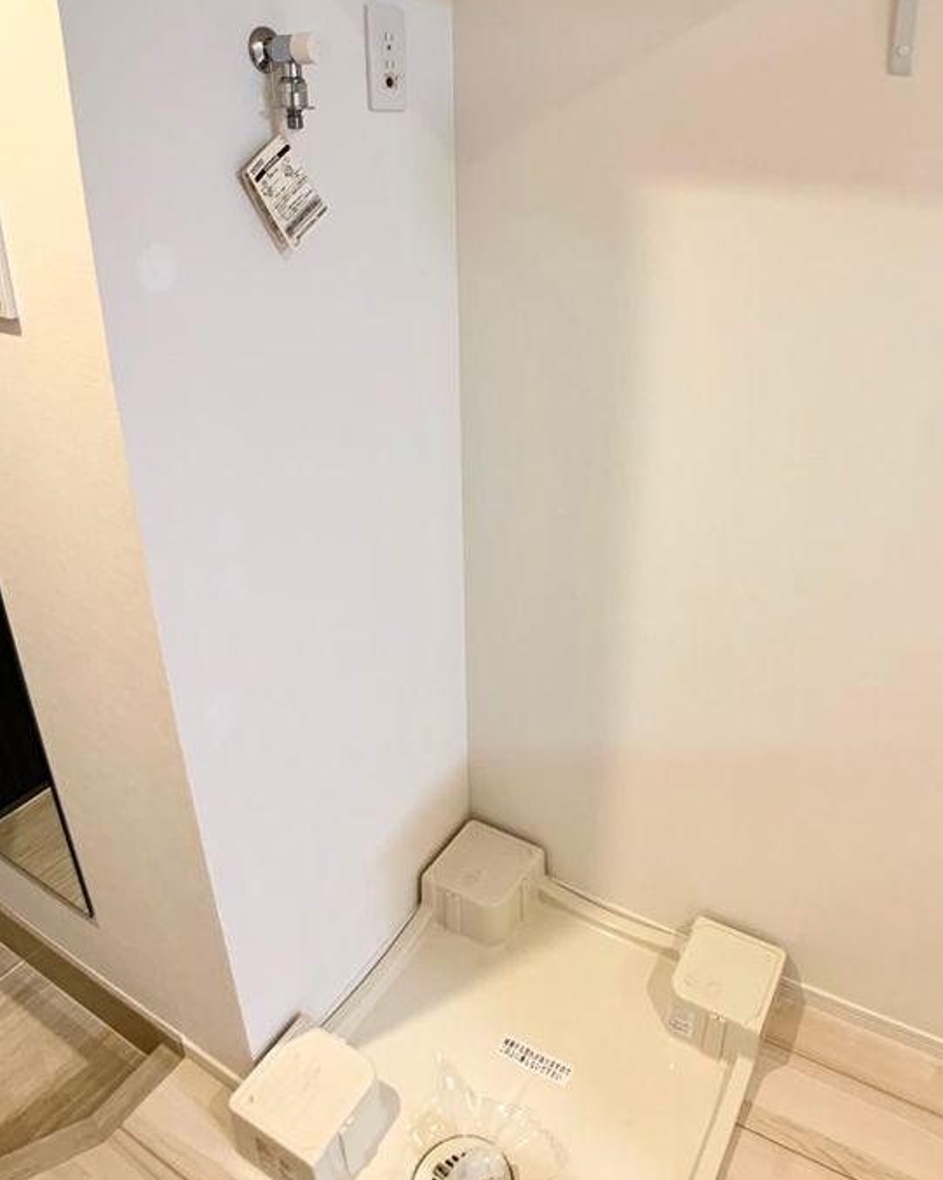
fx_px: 1257
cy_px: 462
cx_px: 586
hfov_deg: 40.9
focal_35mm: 36
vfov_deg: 49.9
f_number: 1.8
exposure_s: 1/50
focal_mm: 4.25
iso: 100
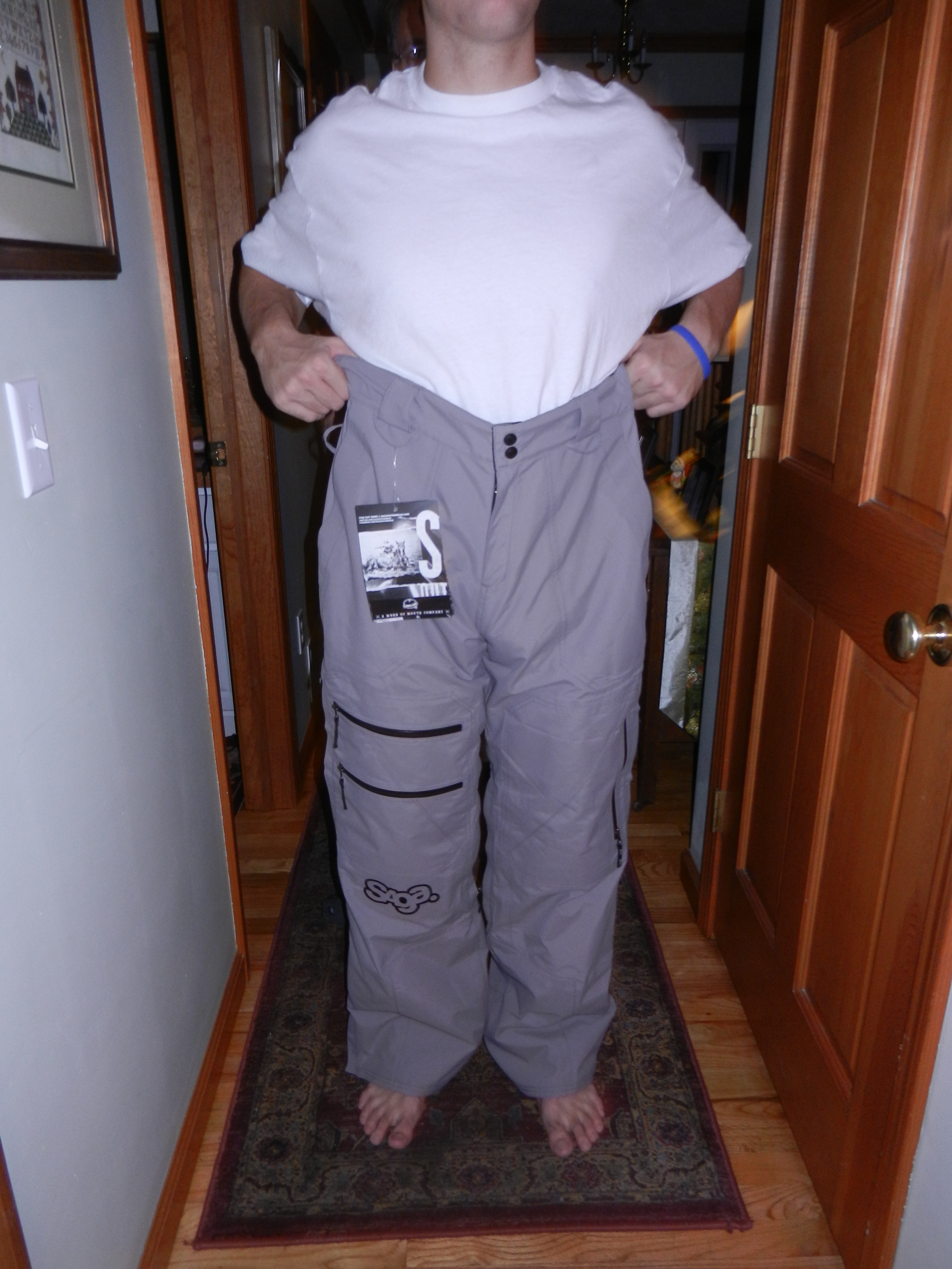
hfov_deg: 54.9
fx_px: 917
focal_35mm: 25
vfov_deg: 69.4
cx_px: 476
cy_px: 634
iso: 200
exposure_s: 1/30
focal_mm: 4.5
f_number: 3.5
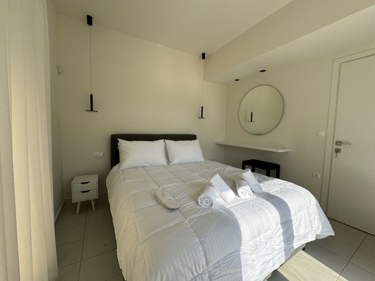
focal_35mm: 14
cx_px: 188
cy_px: 140
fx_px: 152
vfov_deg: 85.6
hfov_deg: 102.1
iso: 40
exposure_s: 1/596
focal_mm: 2.22
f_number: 2.2
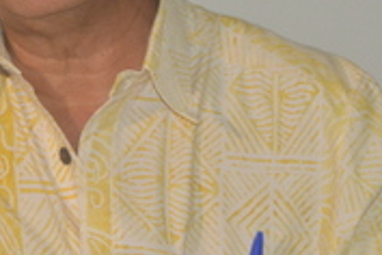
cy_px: 68
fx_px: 2759
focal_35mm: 260
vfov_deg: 5.3
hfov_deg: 7.9
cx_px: 82
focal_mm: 48
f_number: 5.3
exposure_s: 1/60
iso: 900
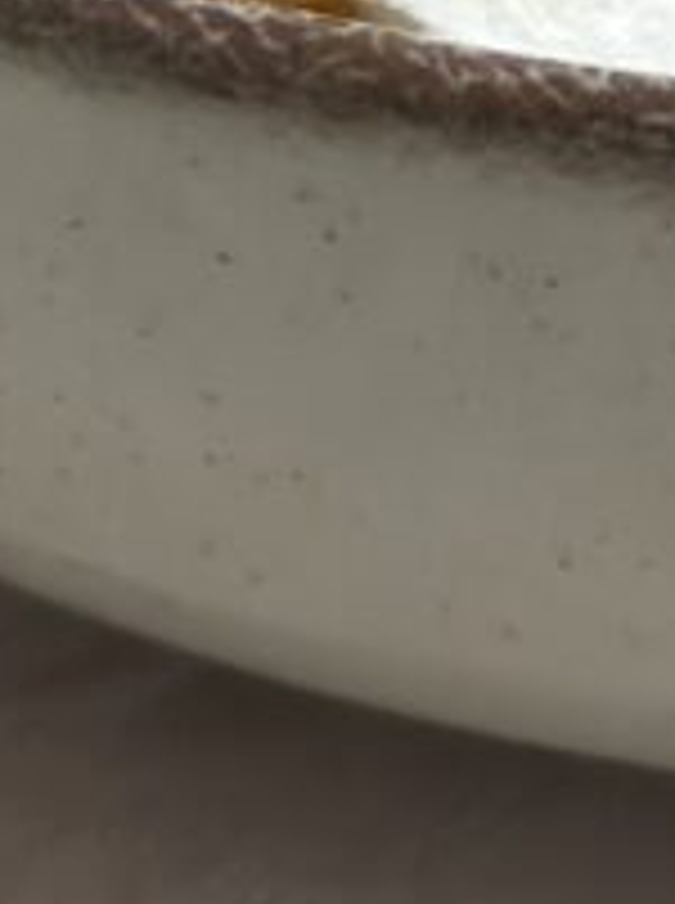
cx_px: 1386
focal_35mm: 245
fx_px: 6390
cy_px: -971
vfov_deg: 7.7
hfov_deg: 5.9
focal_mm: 6.86
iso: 250
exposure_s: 1/33
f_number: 1.78
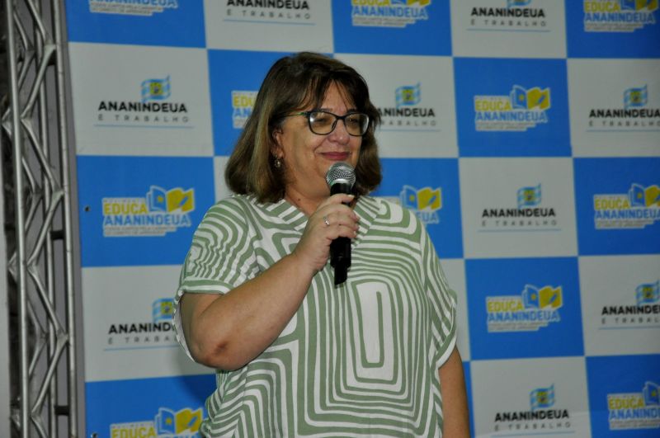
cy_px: 219
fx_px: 2197
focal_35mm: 120
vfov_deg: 11.4
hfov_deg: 17.1
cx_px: 330
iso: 1250
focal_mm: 80
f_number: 5.3
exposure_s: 1/60
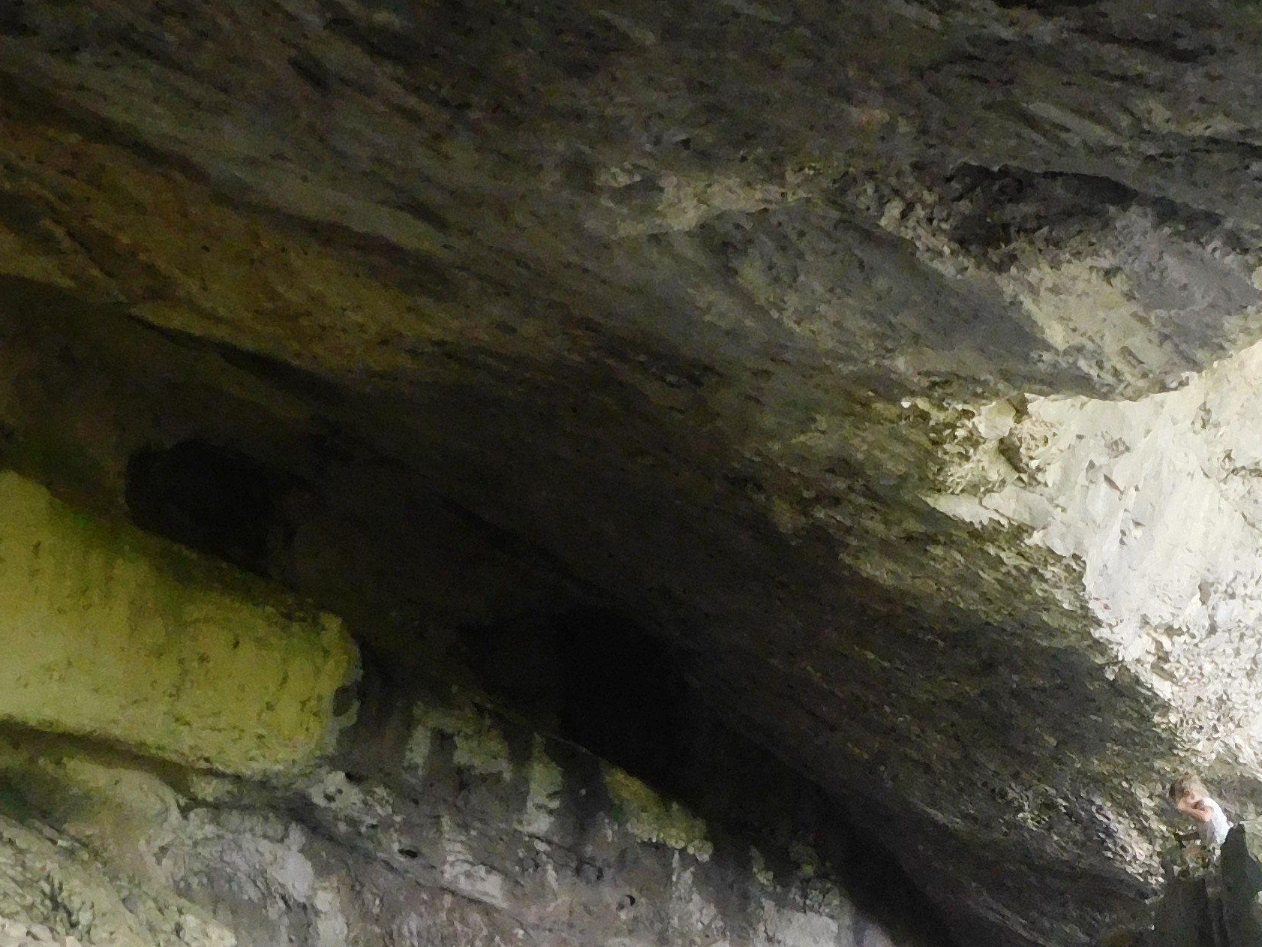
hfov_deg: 29.5
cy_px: 854
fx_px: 2297
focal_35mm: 63
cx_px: 1119
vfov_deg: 22.7
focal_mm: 4
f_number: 3
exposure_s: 1/13
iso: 400
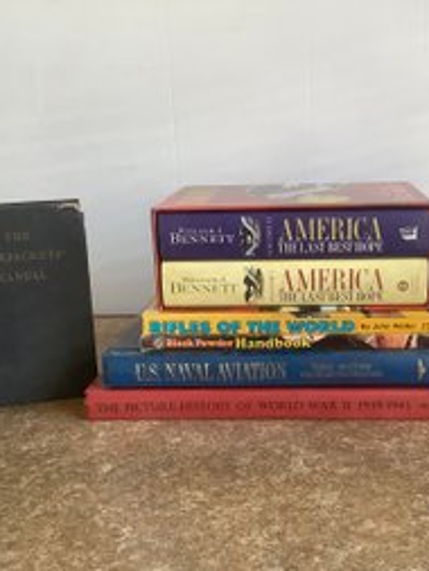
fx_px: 693
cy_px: 288
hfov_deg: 34.2
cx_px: 272
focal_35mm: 42
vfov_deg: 44.8
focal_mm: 3.3
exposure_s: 1/120
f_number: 2.4
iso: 80
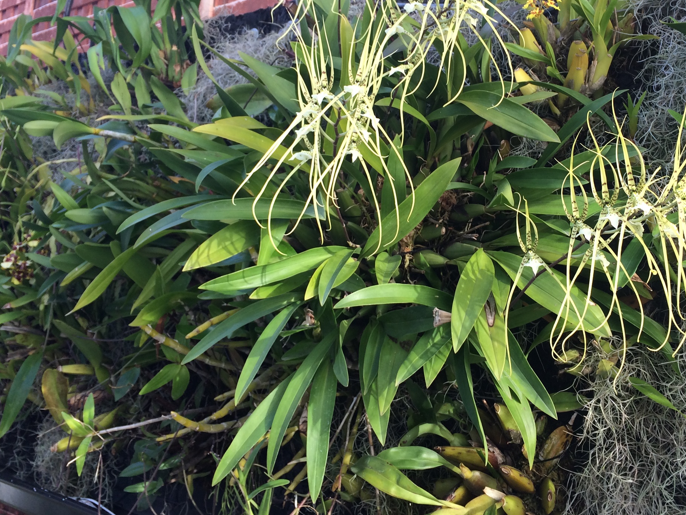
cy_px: 192
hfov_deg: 45.4
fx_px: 813
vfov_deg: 34.9
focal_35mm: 41
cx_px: 422
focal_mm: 4.12
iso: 32
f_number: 2.2
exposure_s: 1/154
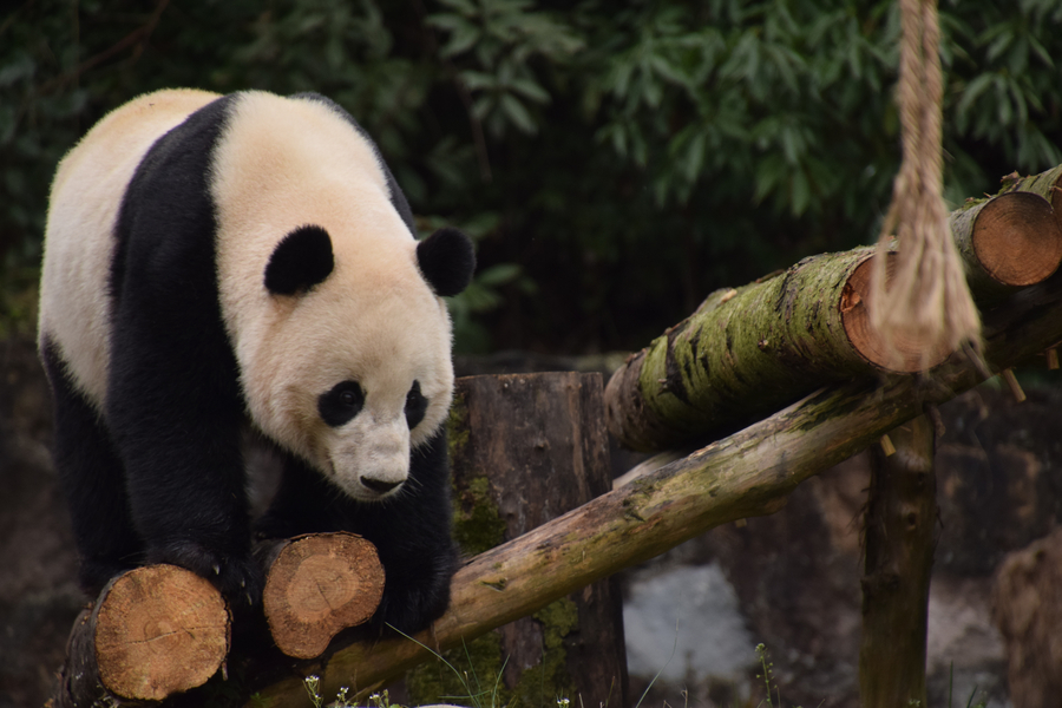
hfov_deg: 5.7
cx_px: 531
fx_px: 10619
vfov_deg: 3.8
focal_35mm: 360
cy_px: 354
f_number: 6.3
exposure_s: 1/500
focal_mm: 240
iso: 500
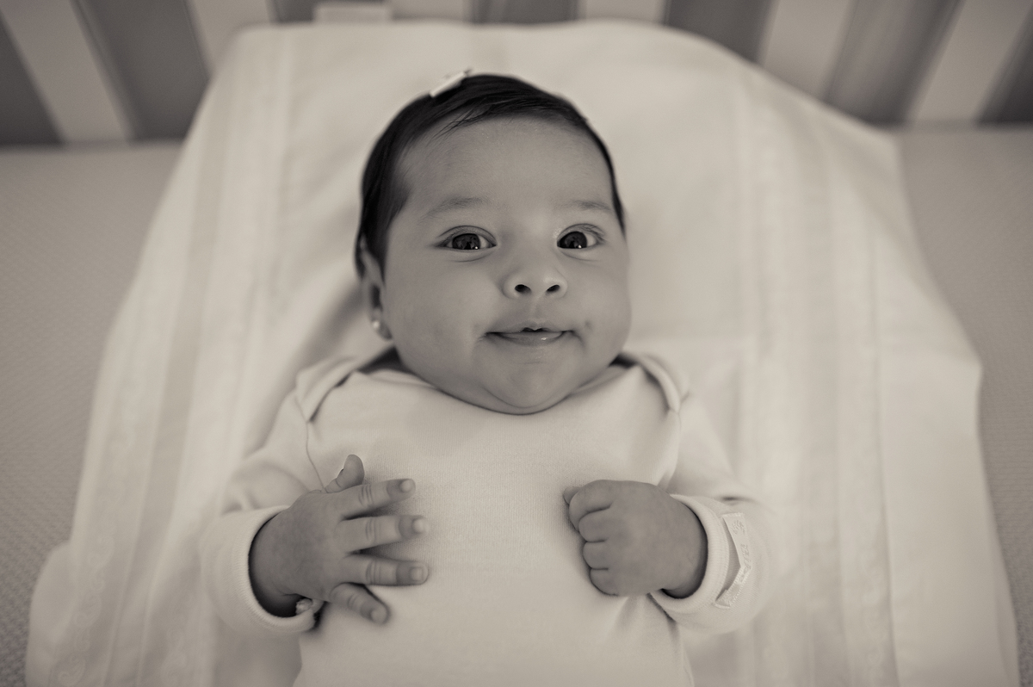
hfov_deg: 54.5
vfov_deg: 37.8
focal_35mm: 35
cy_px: 344
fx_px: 1003
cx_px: 516
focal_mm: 35
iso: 640
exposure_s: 1/125
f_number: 2
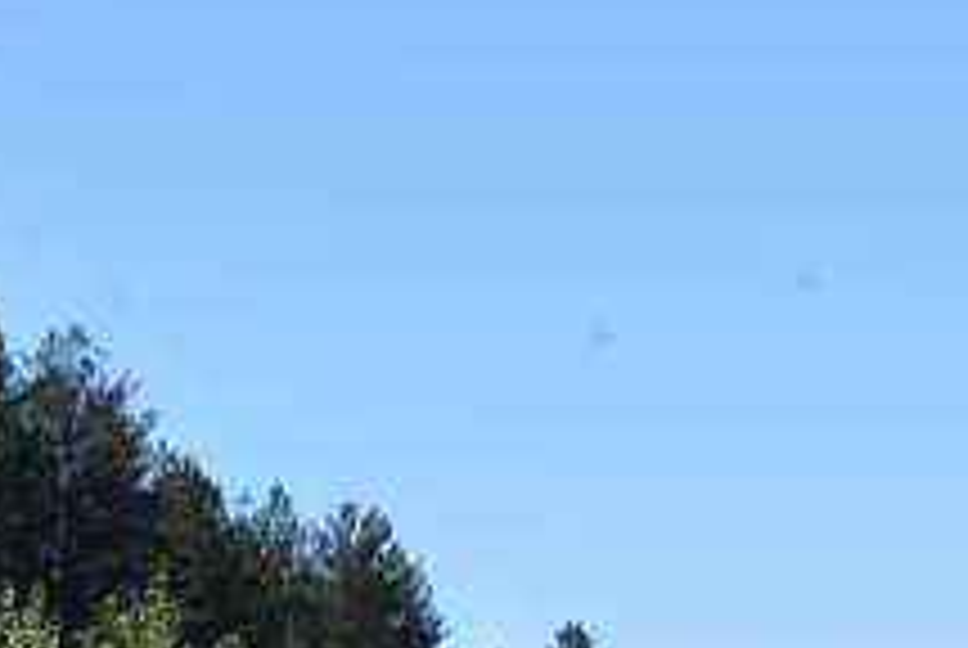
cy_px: 1174
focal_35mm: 260
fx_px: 7001
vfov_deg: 5.2
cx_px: 1265
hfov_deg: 7.8
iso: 220
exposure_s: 1/125
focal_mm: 70
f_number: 11
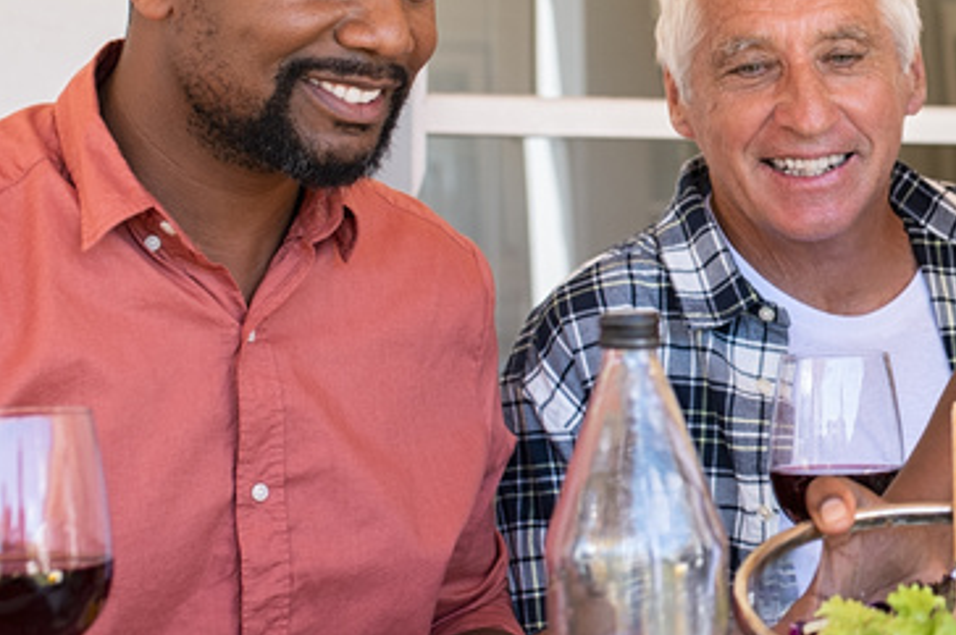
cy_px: 178
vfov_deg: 14.0
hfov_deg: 19.9
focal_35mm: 97
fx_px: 2574
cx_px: 1100
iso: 250
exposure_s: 1/250
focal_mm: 35
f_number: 3.5
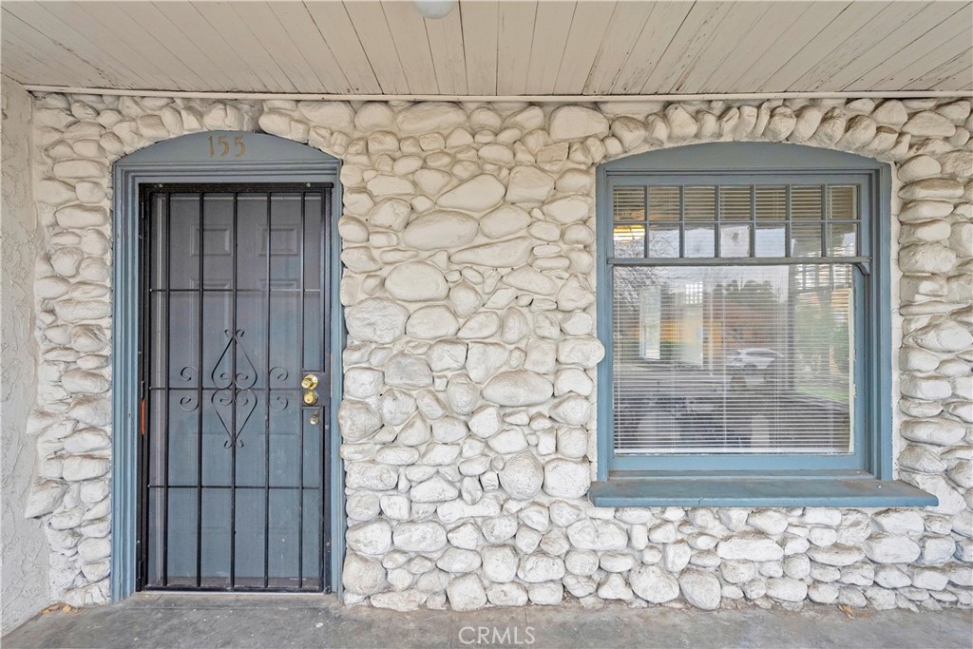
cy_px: 324
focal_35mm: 17
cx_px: 486
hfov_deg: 93.3
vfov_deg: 70.5
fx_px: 460
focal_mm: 17
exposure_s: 1/320
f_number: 5
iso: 1000
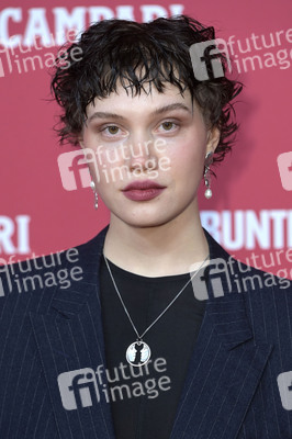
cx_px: 146
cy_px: 220
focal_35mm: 165
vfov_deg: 12.5
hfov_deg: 8.3
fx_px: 2011
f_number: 5
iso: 1600
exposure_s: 1/400
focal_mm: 165
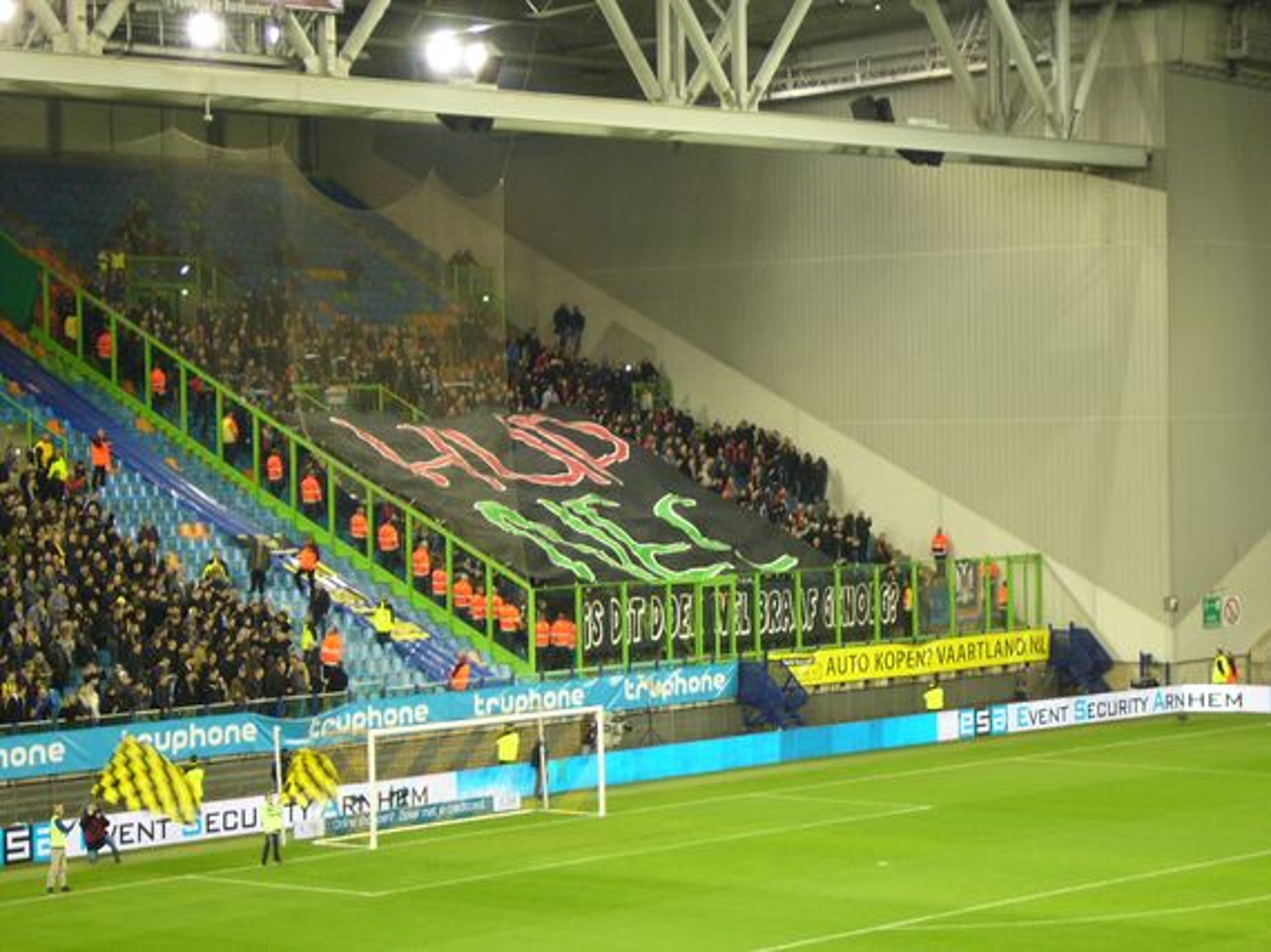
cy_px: 476
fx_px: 3670
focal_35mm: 100
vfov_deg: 14.8
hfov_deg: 19.6
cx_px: 636
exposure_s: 1/13
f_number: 4.8
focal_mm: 16.6
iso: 200
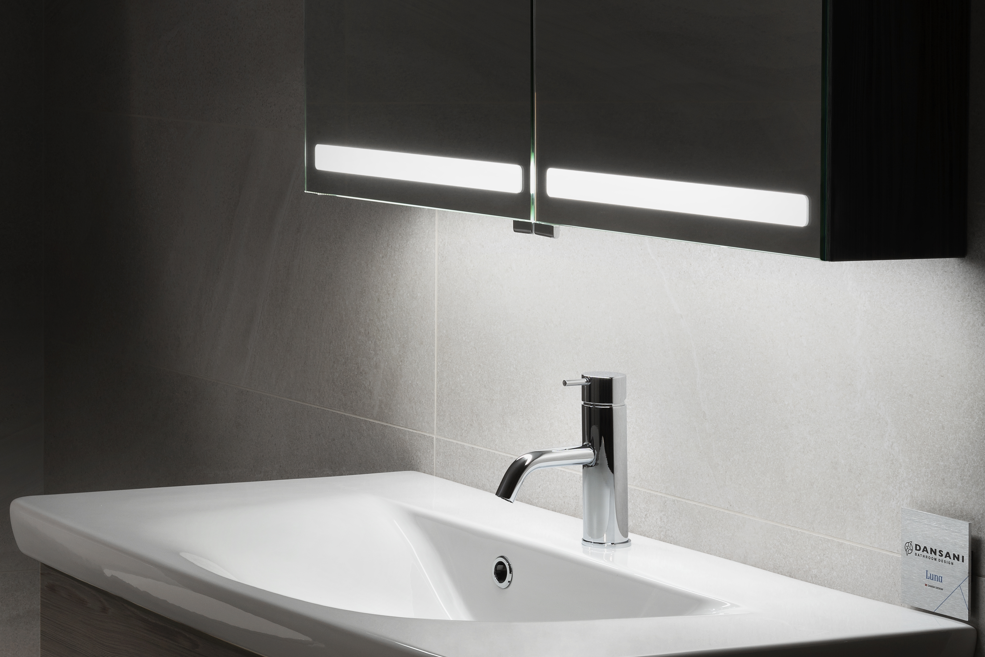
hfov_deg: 18.0
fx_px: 3037
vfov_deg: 12.3
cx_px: 37
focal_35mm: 111
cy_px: 513
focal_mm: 55
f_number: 16
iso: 100
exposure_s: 1
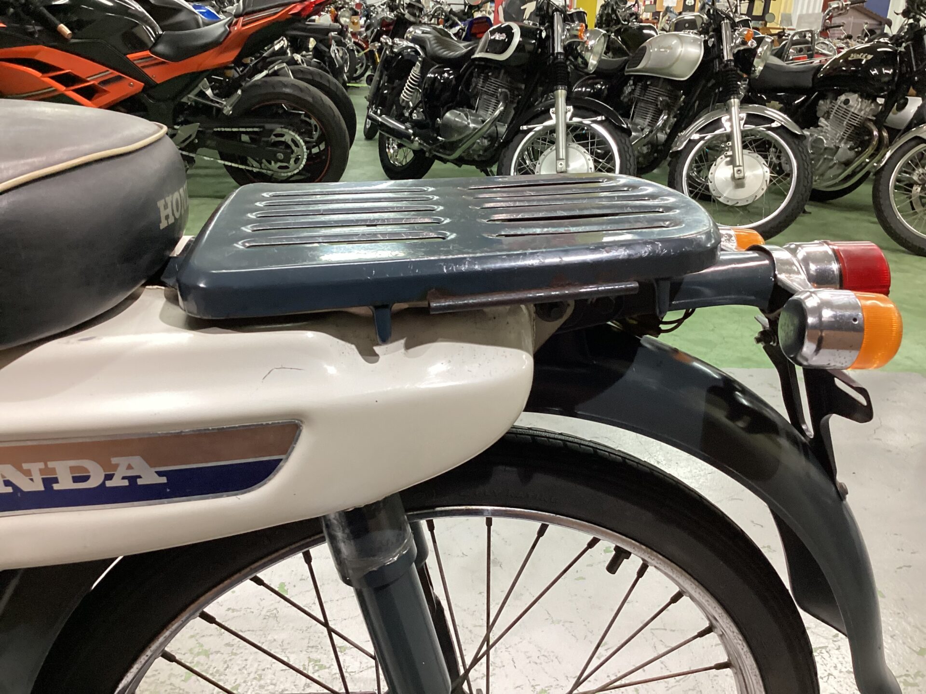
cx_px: 463
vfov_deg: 45.4
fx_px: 829
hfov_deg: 58.4
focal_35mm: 31
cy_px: 347
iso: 250
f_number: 2.4
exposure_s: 1/60
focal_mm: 3.3
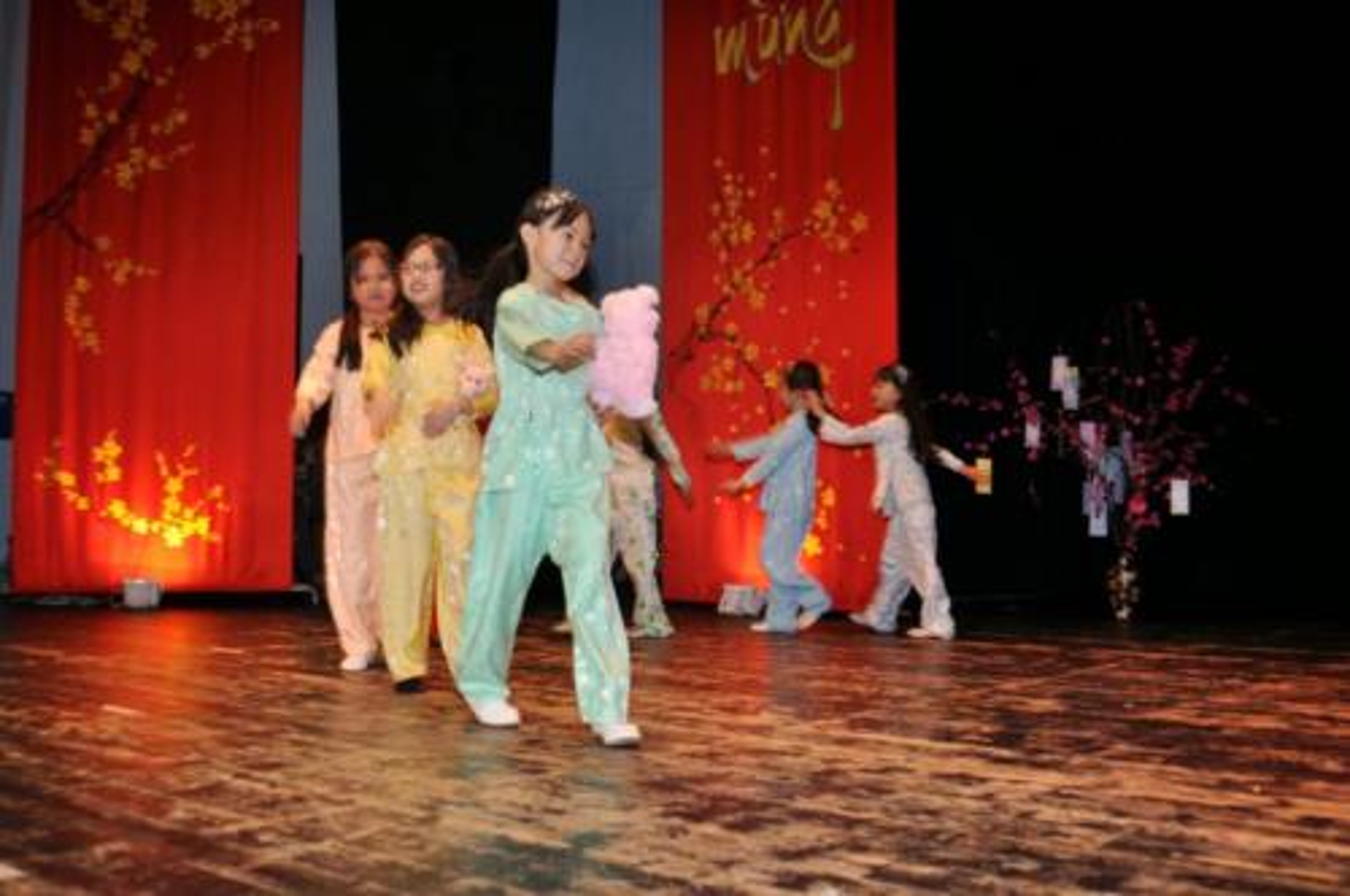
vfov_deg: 36.8
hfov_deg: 53.2
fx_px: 1348
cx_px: 675
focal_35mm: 36
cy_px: 448
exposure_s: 1/60
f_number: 4
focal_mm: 24
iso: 200
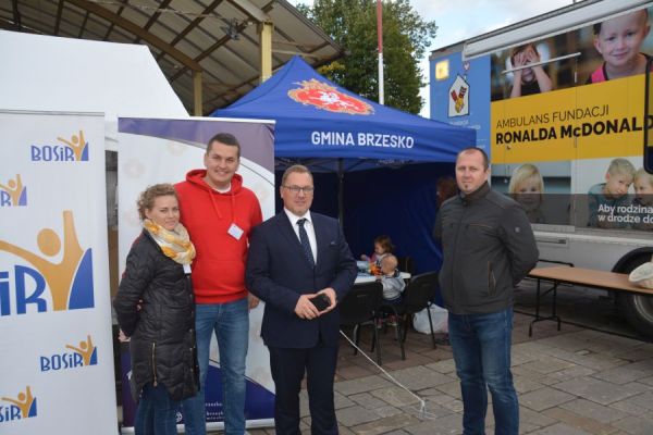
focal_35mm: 30
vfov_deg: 43.6
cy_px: 218
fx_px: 544
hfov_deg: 61.9
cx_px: 326
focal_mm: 20
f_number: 4.5
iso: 100
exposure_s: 1/200
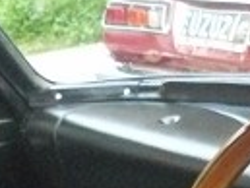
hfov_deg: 11.0
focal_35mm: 179
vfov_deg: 7.9
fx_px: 1294
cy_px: 382
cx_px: 231
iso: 800
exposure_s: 1/125
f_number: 2.8
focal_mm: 6
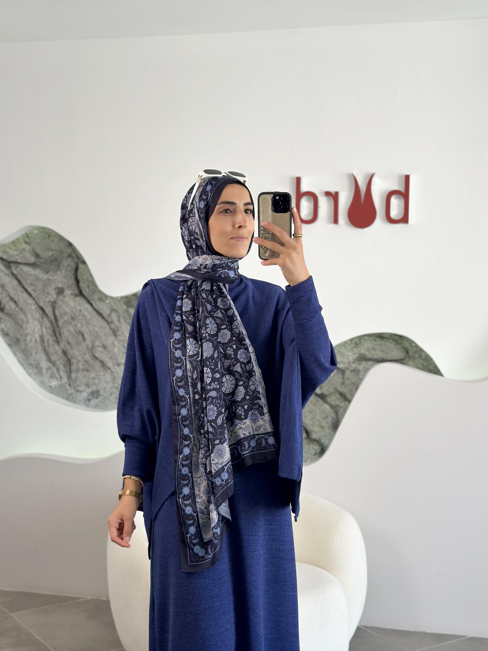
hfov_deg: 30.3
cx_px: 244
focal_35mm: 48
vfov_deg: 39.7
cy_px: 326
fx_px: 902
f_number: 1.78
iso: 80
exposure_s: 1/330
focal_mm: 6.86
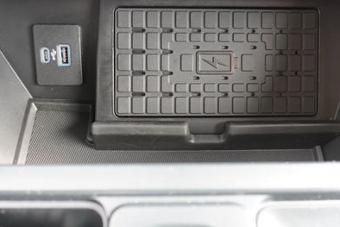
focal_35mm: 39
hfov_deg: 49.4
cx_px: 188
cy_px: 83
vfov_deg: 34.0
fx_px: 368
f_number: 4
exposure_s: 1/60
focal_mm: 16
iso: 800
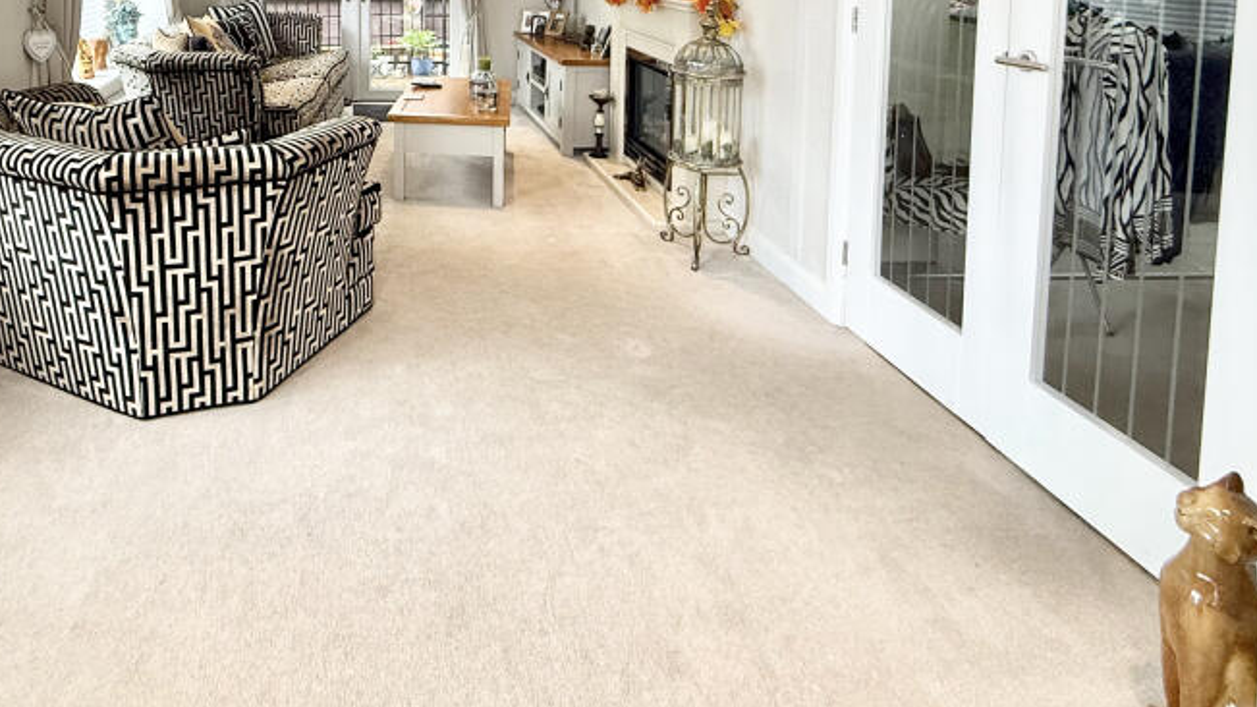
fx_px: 800
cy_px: -2
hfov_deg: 72.9
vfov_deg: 41.4
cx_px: 373
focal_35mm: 24
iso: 200
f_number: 2.2
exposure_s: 1/100
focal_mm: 2.22
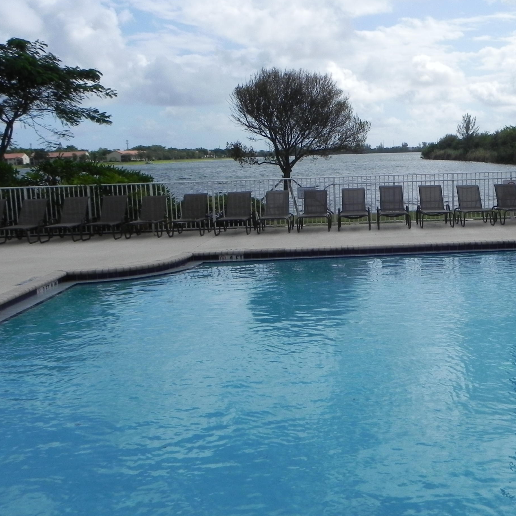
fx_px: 708
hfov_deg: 39.1
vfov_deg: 40.0
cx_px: 380
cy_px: 244
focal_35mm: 42
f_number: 8
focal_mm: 5.2
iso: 160
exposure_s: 1/622
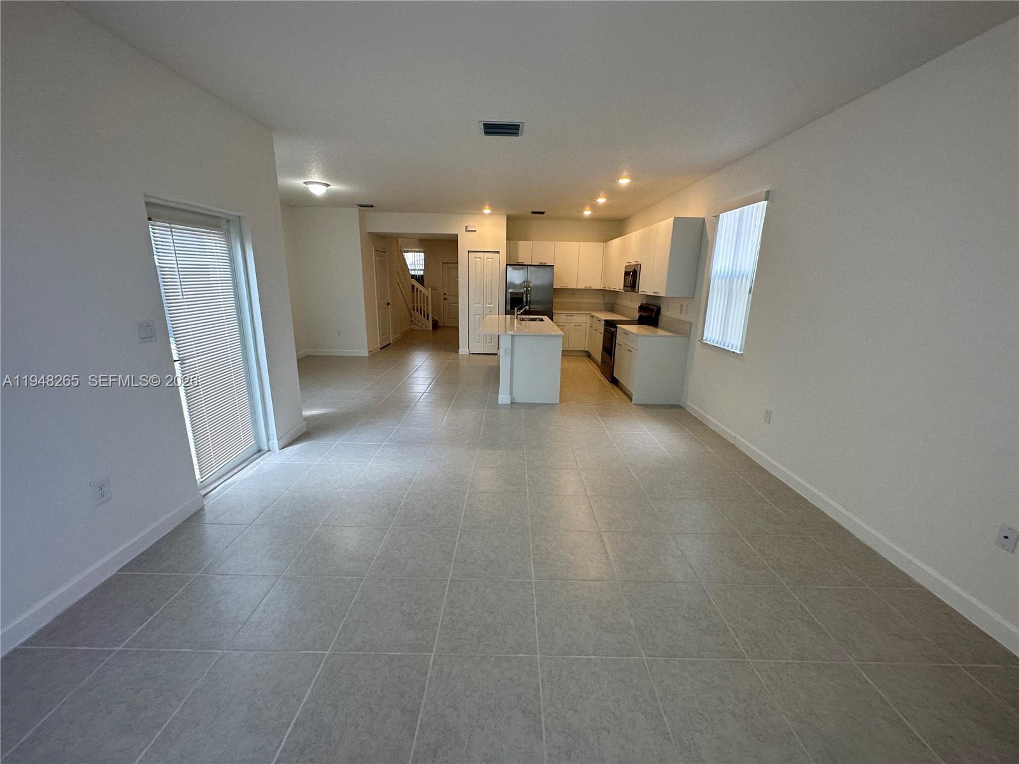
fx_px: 412
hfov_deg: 102.1
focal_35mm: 14
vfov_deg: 85.7
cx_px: 510
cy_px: 382
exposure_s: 1/120
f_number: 2.2
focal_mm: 2.22
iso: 125
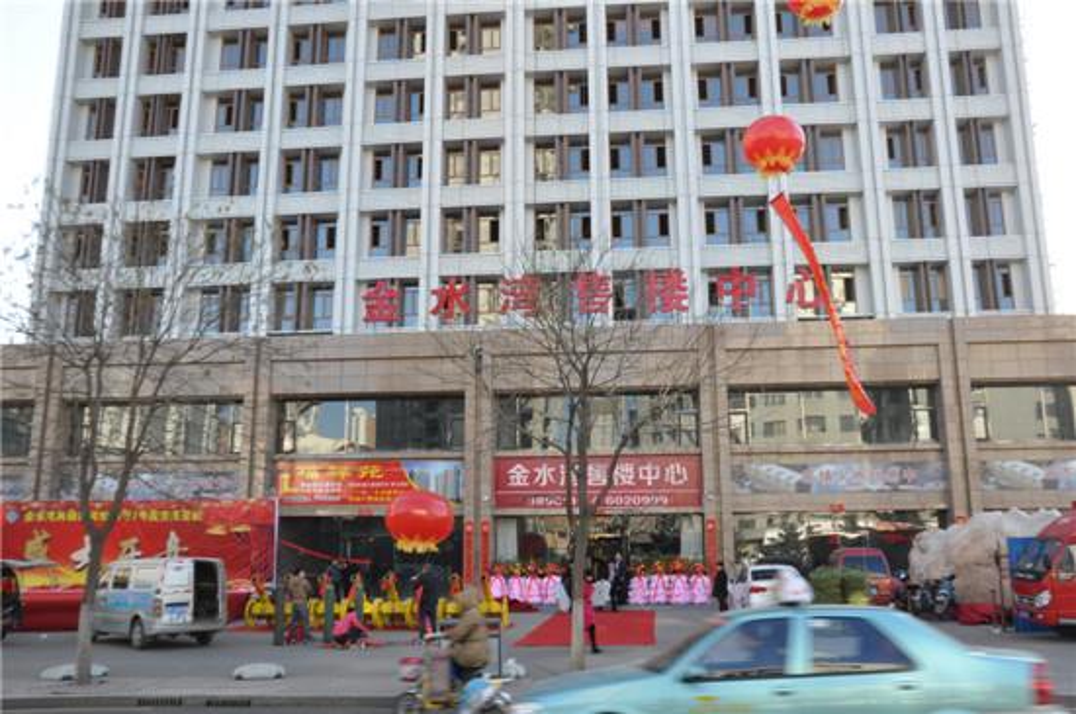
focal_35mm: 33
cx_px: 538
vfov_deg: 39.9
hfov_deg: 57.3
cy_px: 357
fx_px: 985
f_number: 8
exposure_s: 1/60
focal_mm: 22
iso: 200
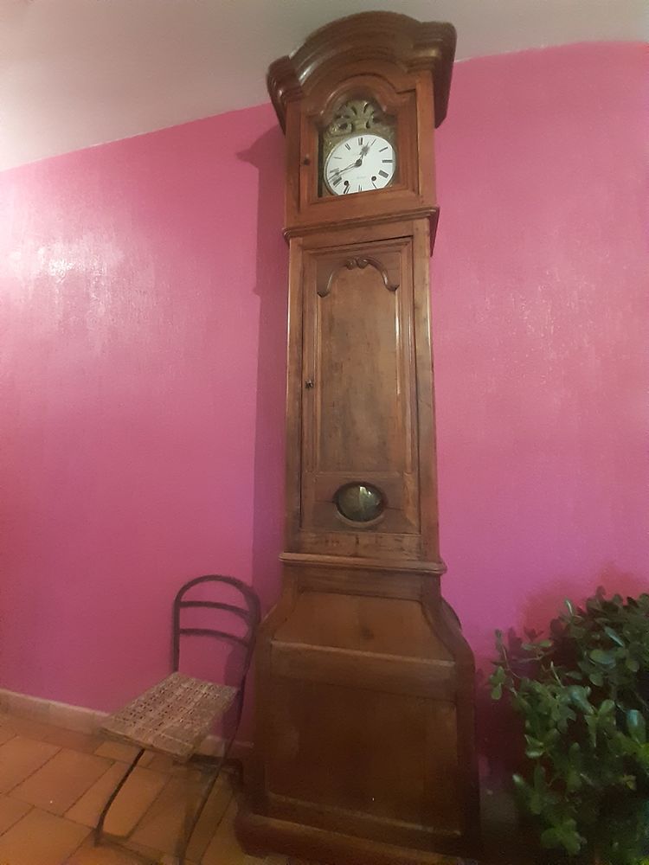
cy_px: 432
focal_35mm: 13
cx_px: 324
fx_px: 325
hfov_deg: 89.9
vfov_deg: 106.2
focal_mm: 1.13
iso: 800
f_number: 2.2
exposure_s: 1/20
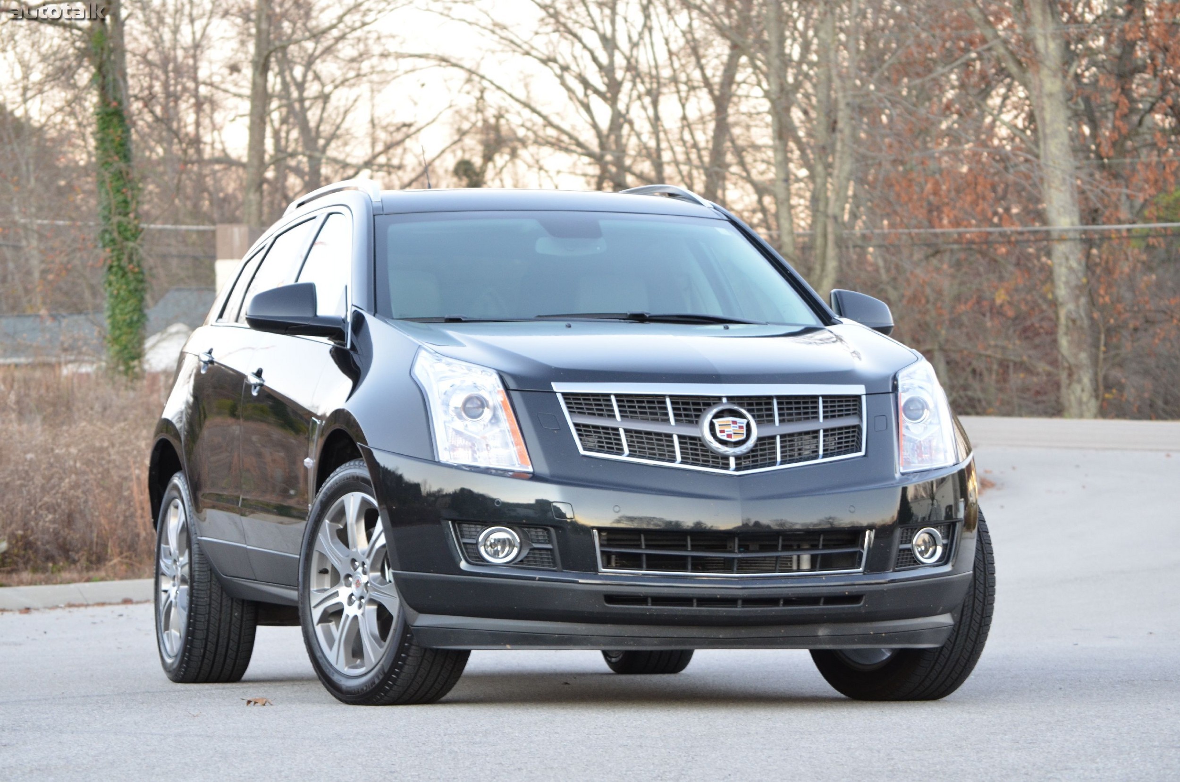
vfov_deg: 9.1
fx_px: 4907
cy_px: 391
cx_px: 590
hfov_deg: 13.7
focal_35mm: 150
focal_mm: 100
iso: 800
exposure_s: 1/30
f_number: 9
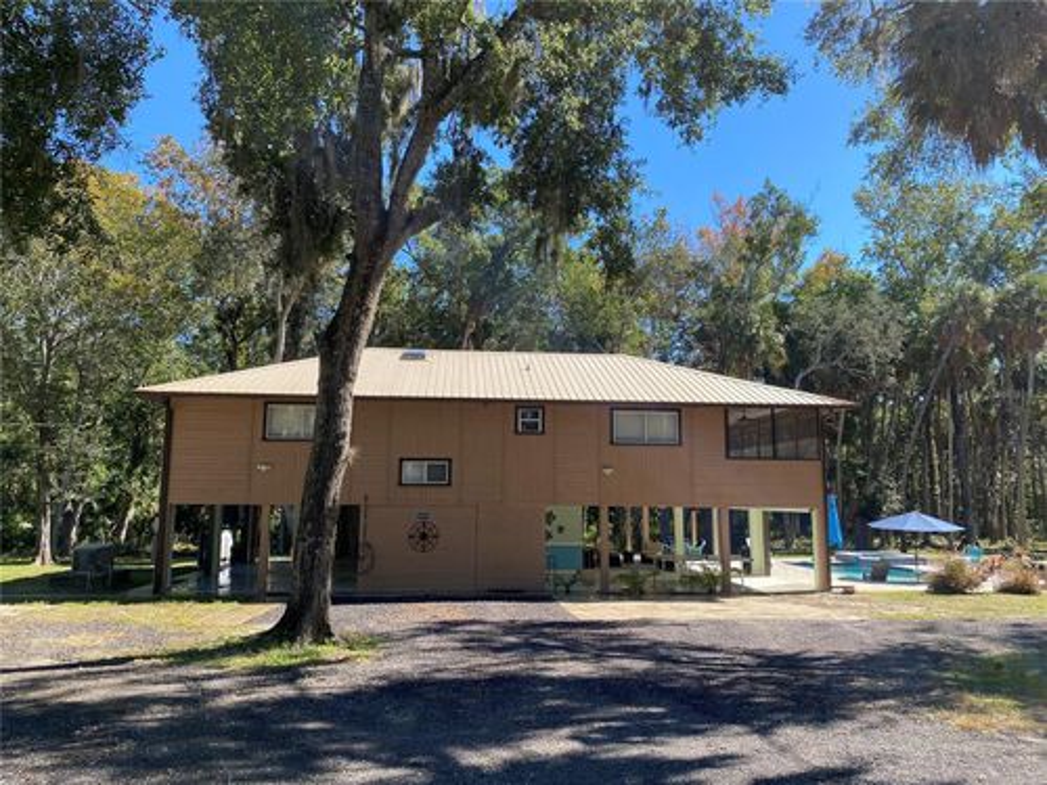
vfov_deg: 53.1
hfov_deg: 67.3
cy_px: 392
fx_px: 786
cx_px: 524
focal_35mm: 26
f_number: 1.8
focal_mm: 4.25
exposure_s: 1/998
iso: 32
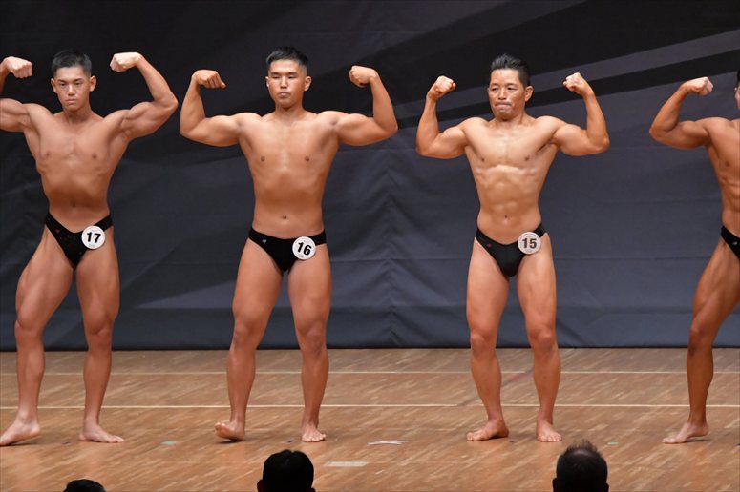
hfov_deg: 8.1
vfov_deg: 5.4
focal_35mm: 255
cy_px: 246
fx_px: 5239
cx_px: 370
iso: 6400
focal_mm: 170
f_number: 5.6
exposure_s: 1/400
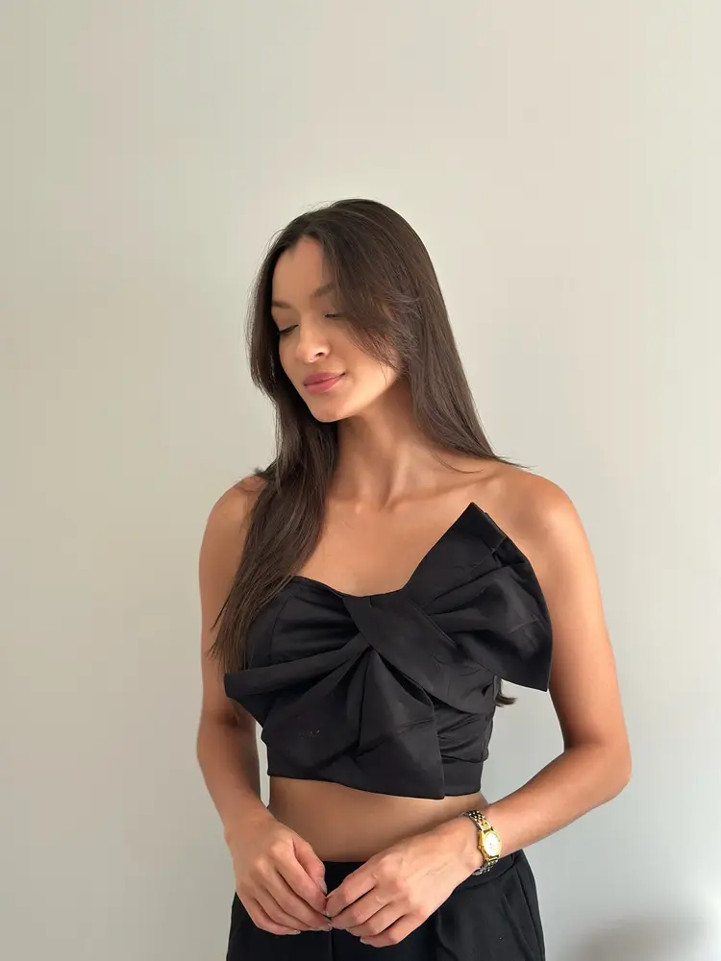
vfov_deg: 39.7
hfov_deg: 30.3
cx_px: 360
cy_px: 480
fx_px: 1333
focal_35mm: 48
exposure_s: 1/121
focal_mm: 6.86
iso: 80
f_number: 1.78
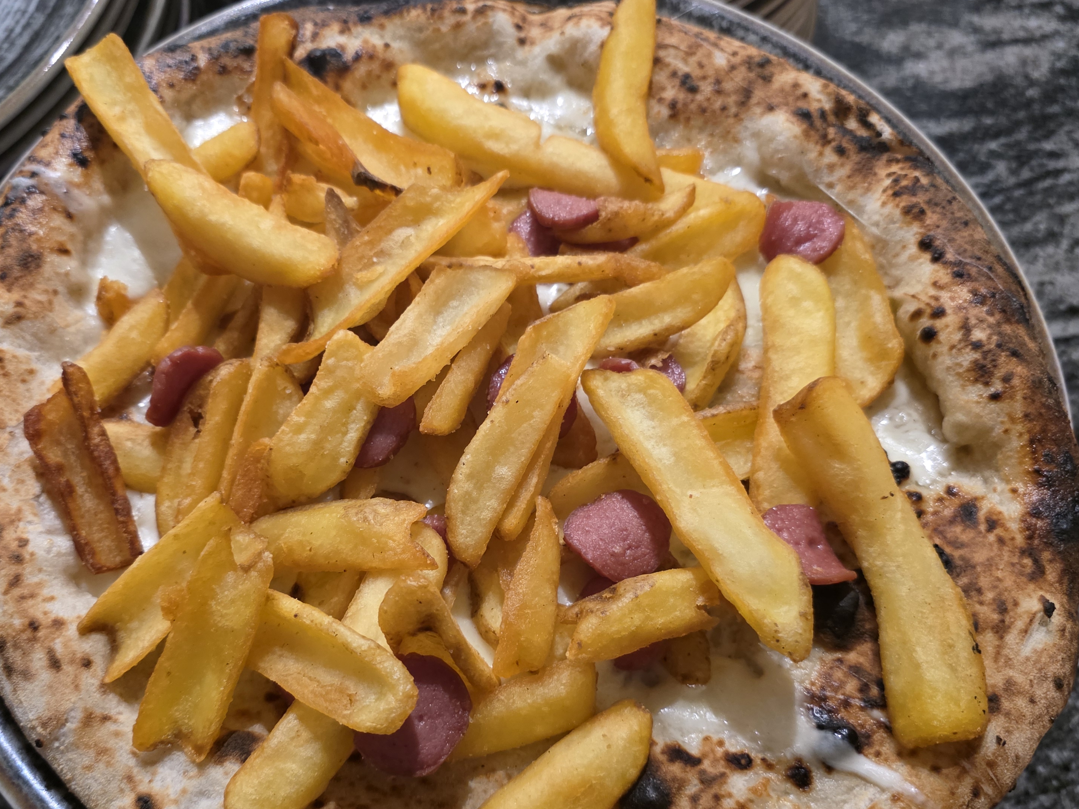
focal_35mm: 32
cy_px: 463
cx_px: 476
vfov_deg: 44.0
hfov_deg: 56.7
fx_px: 997
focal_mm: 6.3
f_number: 1.7
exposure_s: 1/100
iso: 1000
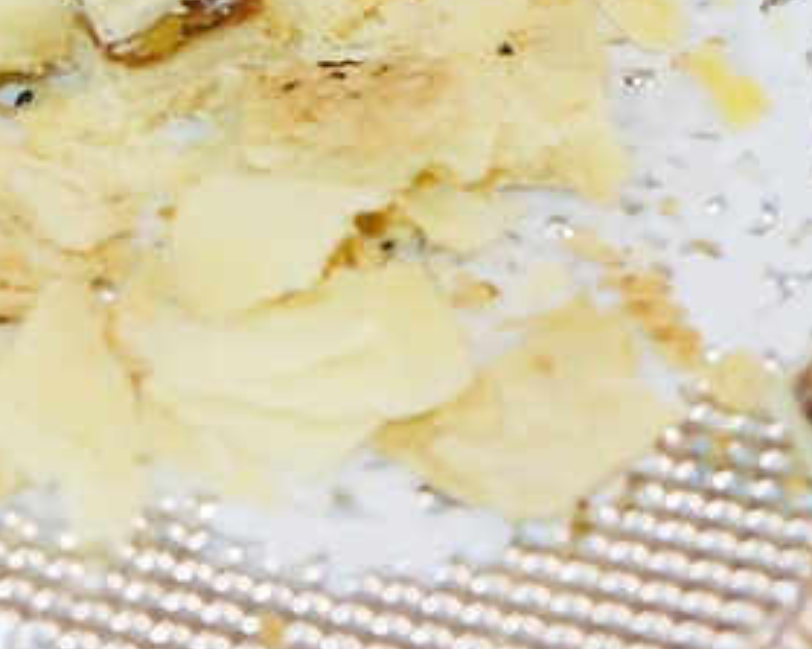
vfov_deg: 9.3
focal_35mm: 162
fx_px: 3892
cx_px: 38
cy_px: -234
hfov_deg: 11.8
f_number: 3.6
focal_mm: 31.5
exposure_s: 1/50
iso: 800
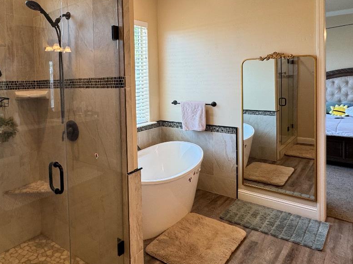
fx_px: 275
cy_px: 90
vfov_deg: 50.5
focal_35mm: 27
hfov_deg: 63.4
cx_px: 112
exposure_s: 1/120
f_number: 2.2
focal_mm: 2.22
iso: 80
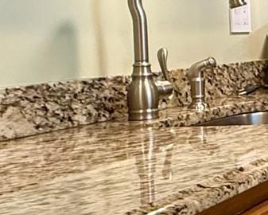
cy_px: 49
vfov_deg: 18.4
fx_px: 659
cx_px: 662
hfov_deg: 14.3
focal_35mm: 83
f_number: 2.2
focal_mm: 2.22
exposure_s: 1/60
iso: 320
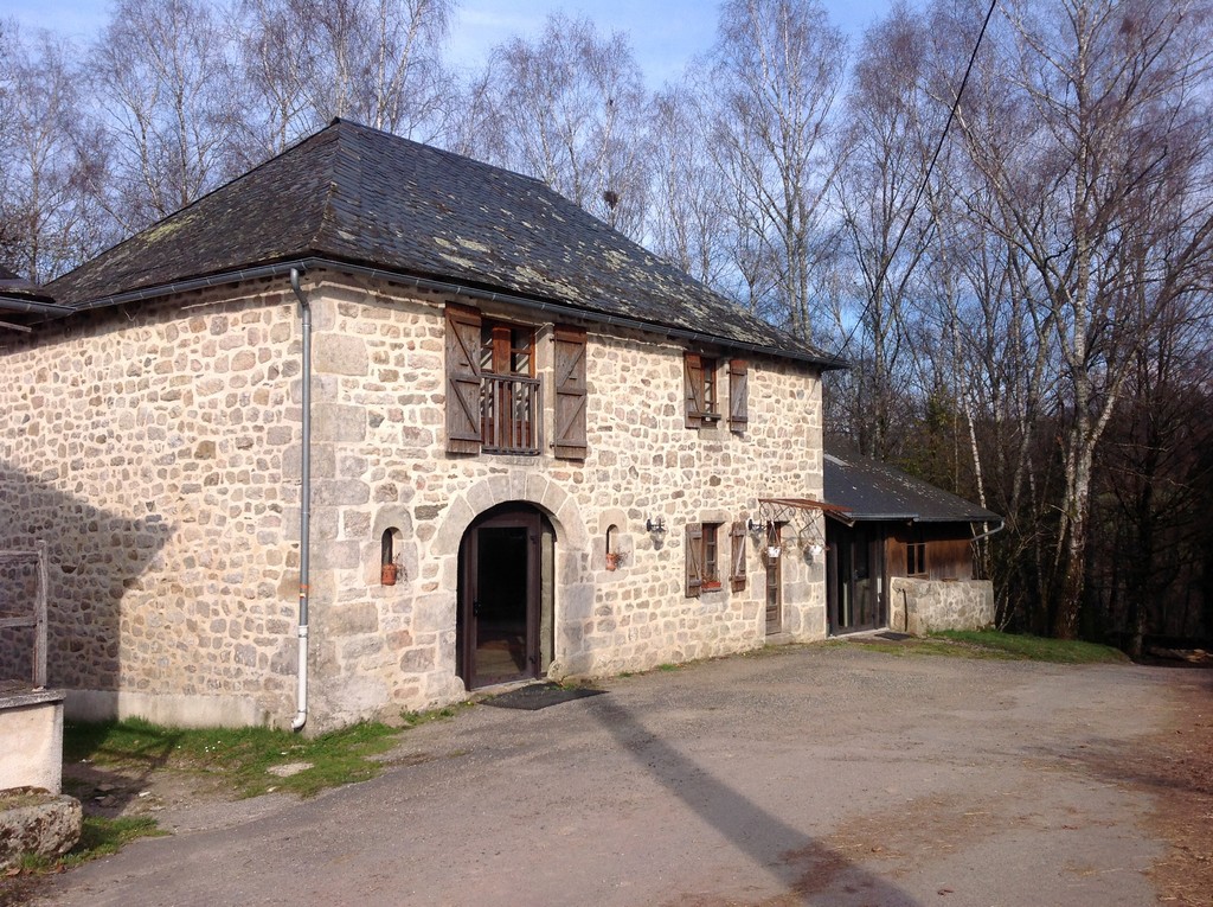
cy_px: 454
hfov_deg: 52.7
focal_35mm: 35
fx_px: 1225
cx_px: 606
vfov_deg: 40.6
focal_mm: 4.28
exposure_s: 1/1374
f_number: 2.4
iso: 50
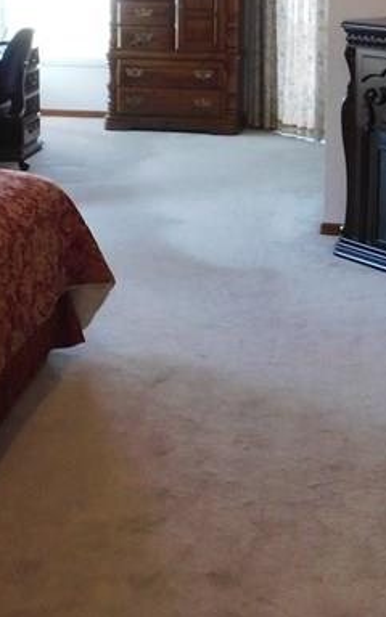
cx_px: 166
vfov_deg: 30.4
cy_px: 85
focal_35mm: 65
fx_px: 1094
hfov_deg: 20.0
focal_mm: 4
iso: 250
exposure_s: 1/30
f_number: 3
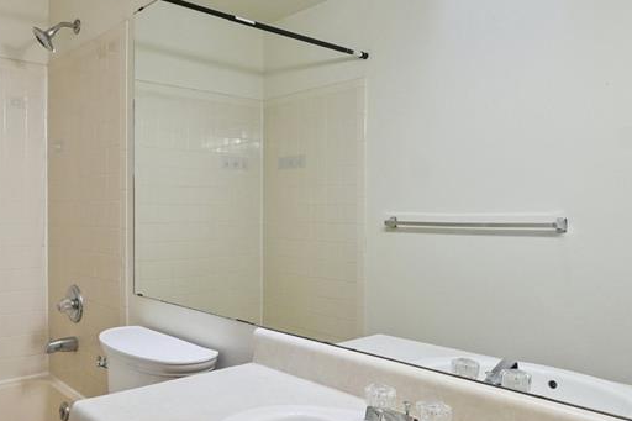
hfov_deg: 59.5
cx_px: 179
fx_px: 526
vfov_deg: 43.6
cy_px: 223
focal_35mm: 30
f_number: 8
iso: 640
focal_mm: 10
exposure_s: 1/50
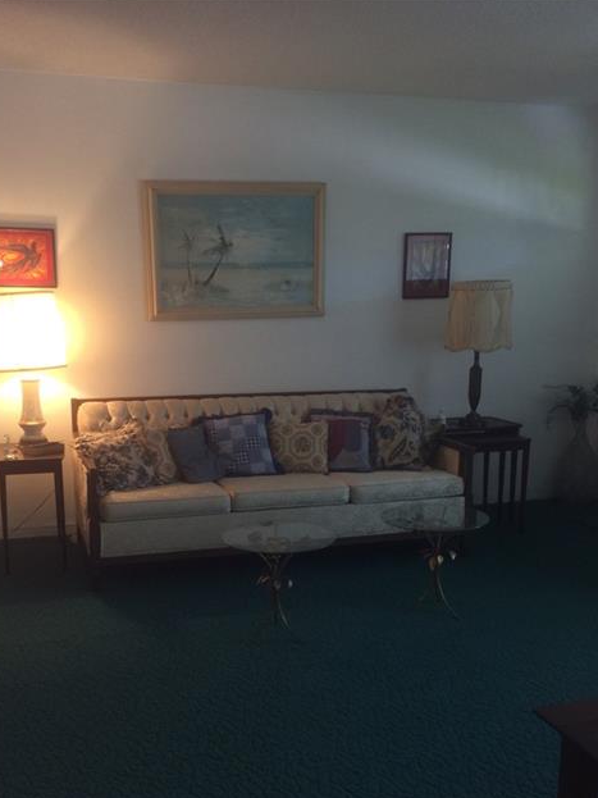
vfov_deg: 49.8
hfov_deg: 38.5
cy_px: 485
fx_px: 853
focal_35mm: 37
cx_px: 250
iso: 64
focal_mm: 4.12
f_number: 2.2
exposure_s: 1/30
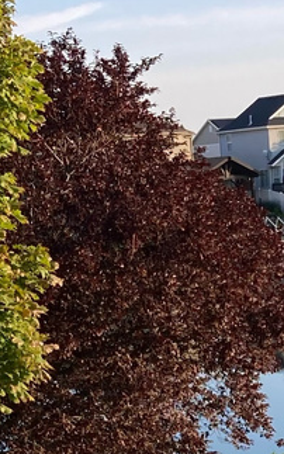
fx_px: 1745
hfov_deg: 9.3
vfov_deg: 14.1
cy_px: 638
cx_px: 239
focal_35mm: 141
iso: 20
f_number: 1.8
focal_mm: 3.99
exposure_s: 1/706
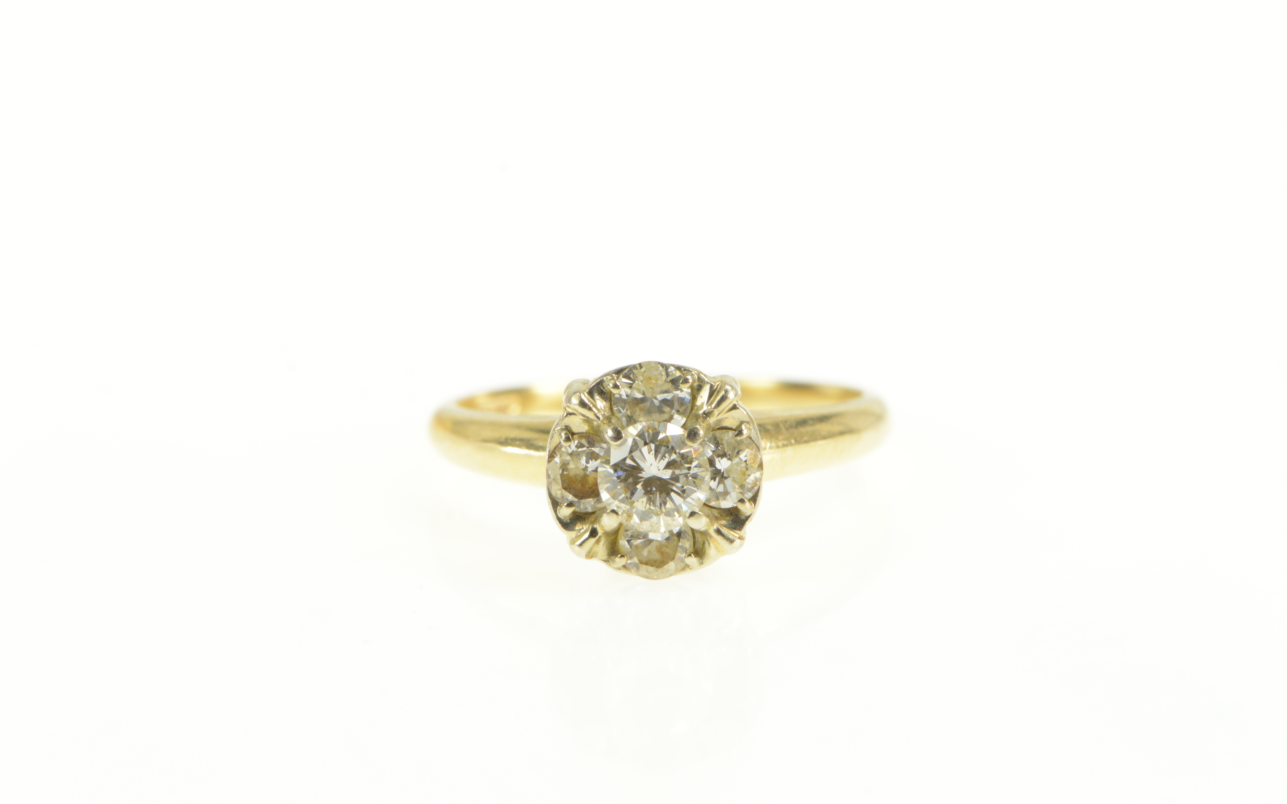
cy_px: 412
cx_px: 644
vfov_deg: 8.2
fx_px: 5630
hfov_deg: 13.0
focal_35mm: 161
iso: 800
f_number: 16
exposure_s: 1/80
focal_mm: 105
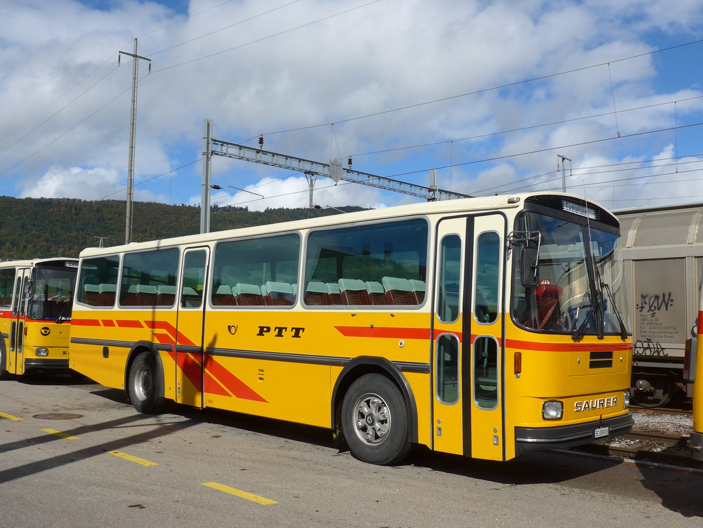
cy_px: 264
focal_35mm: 34
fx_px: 690
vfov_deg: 41.8
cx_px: 352
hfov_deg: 54.0
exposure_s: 1/2000
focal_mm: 7
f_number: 3.2
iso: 80
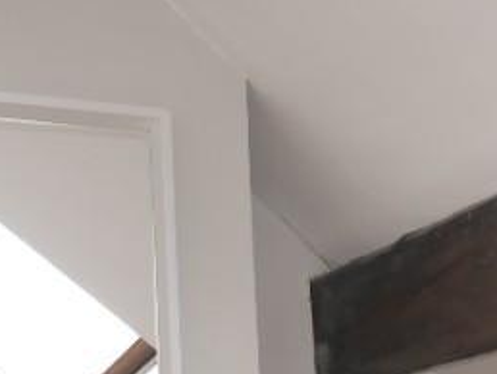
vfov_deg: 10.8
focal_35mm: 127
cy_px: 720
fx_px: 1825
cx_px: 453
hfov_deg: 15.3
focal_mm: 16
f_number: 3.6
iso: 400
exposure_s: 1/125
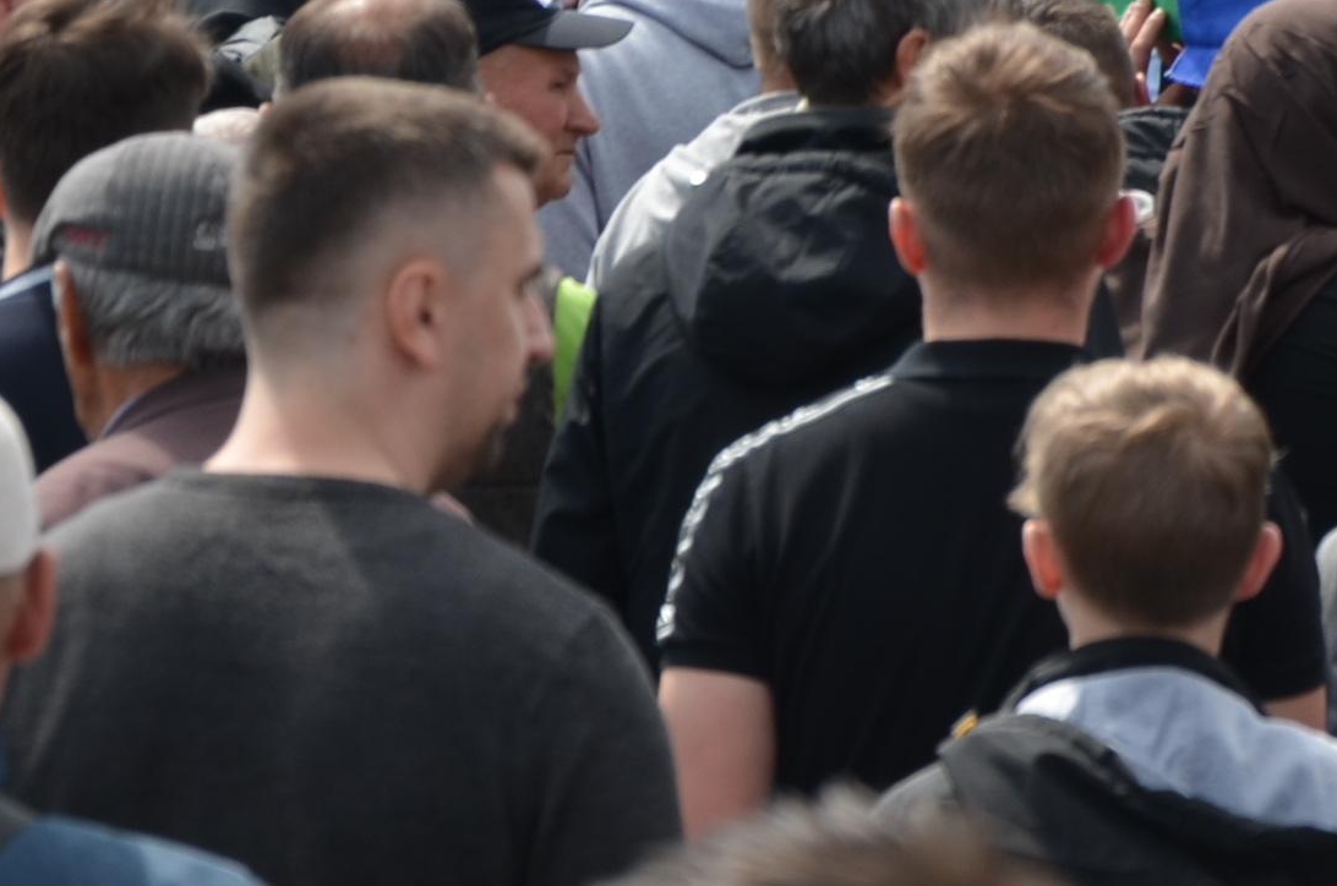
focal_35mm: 406
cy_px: -575
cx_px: 1462
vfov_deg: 3.4
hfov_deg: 5.1
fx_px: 15052
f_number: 8
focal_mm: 80
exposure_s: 1/250
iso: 125
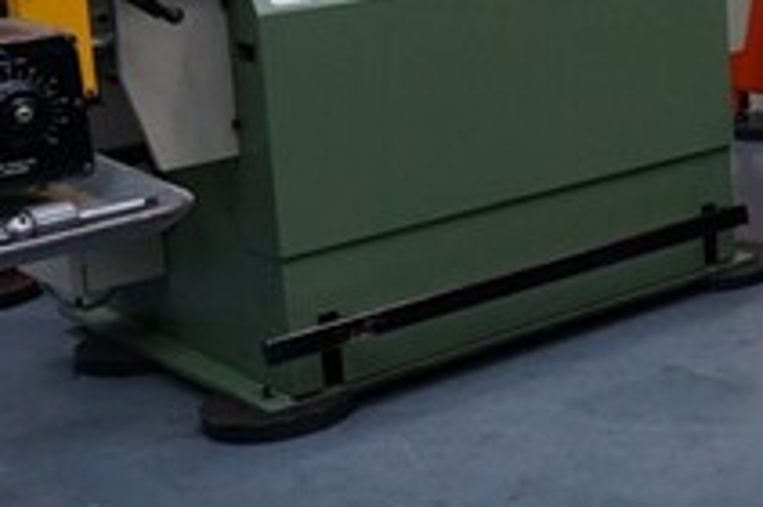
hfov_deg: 20.4
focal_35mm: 82
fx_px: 1735
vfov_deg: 16.1
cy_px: -54
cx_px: 1219
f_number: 4
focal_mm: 16
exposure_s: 1/160
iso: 640
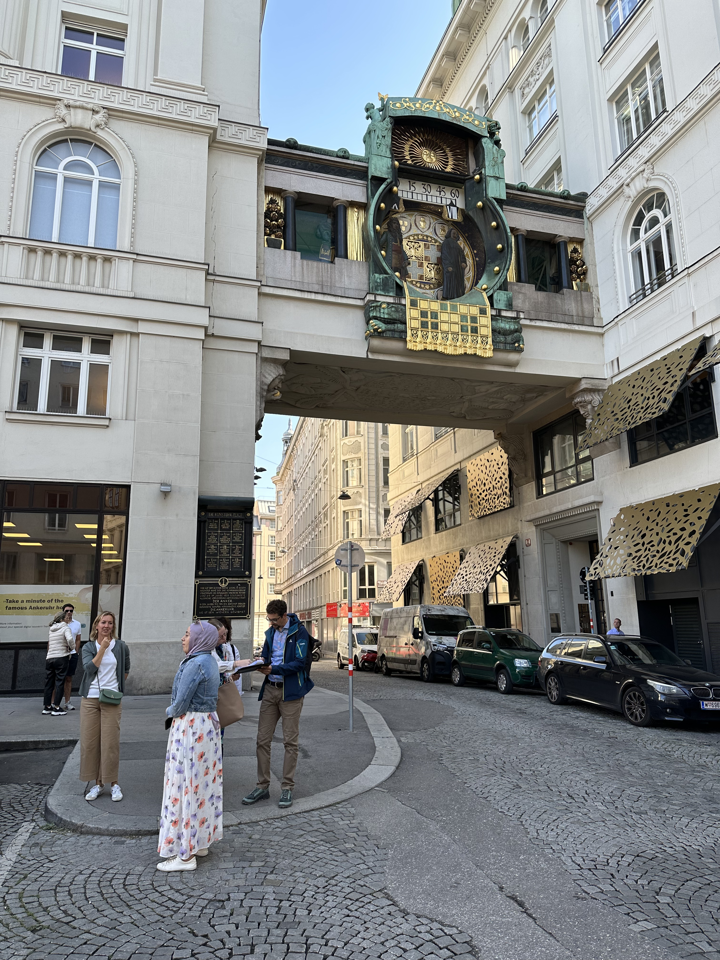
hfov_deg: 56.8
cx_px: 360
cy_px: 480
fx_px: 666
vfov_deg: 71.6
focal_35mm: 24
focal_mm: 6.86
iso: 80
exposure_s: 1/516
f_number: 1.78
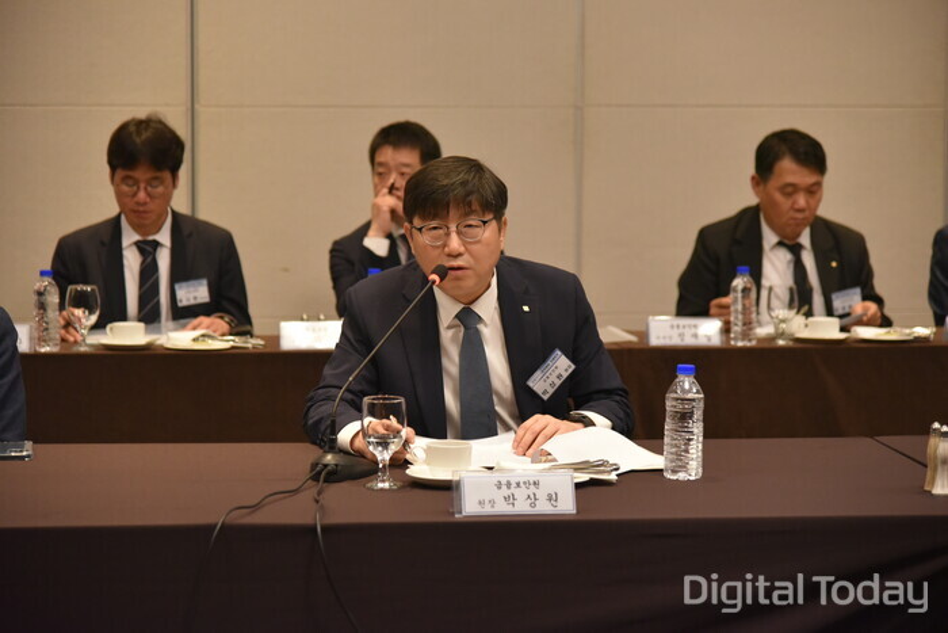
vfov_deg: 13.0
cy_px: 316
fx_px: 2765
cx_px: 474
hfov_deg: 19.5
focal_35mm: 105
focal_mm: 105
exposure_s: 1/60
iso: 4000
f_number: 4
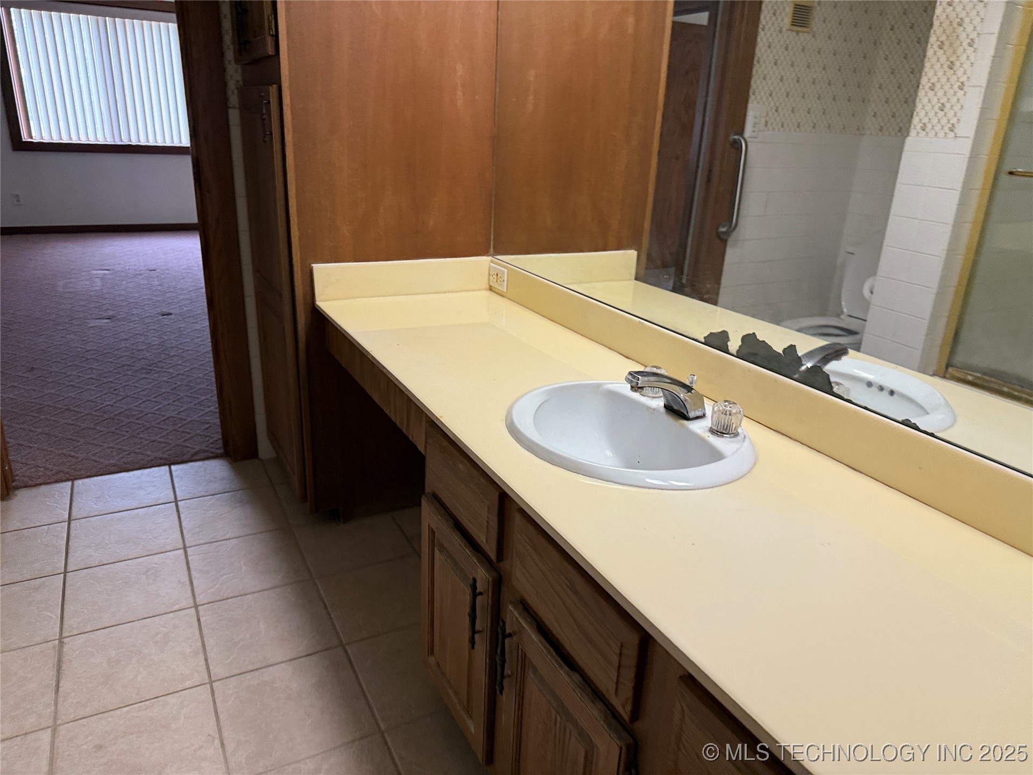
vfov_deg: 56.8
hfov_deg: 71.6
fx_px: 716
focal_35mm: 24
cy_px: 388
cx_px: 516
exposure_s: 1/60
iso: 320
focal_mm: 6.76
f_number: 1.78
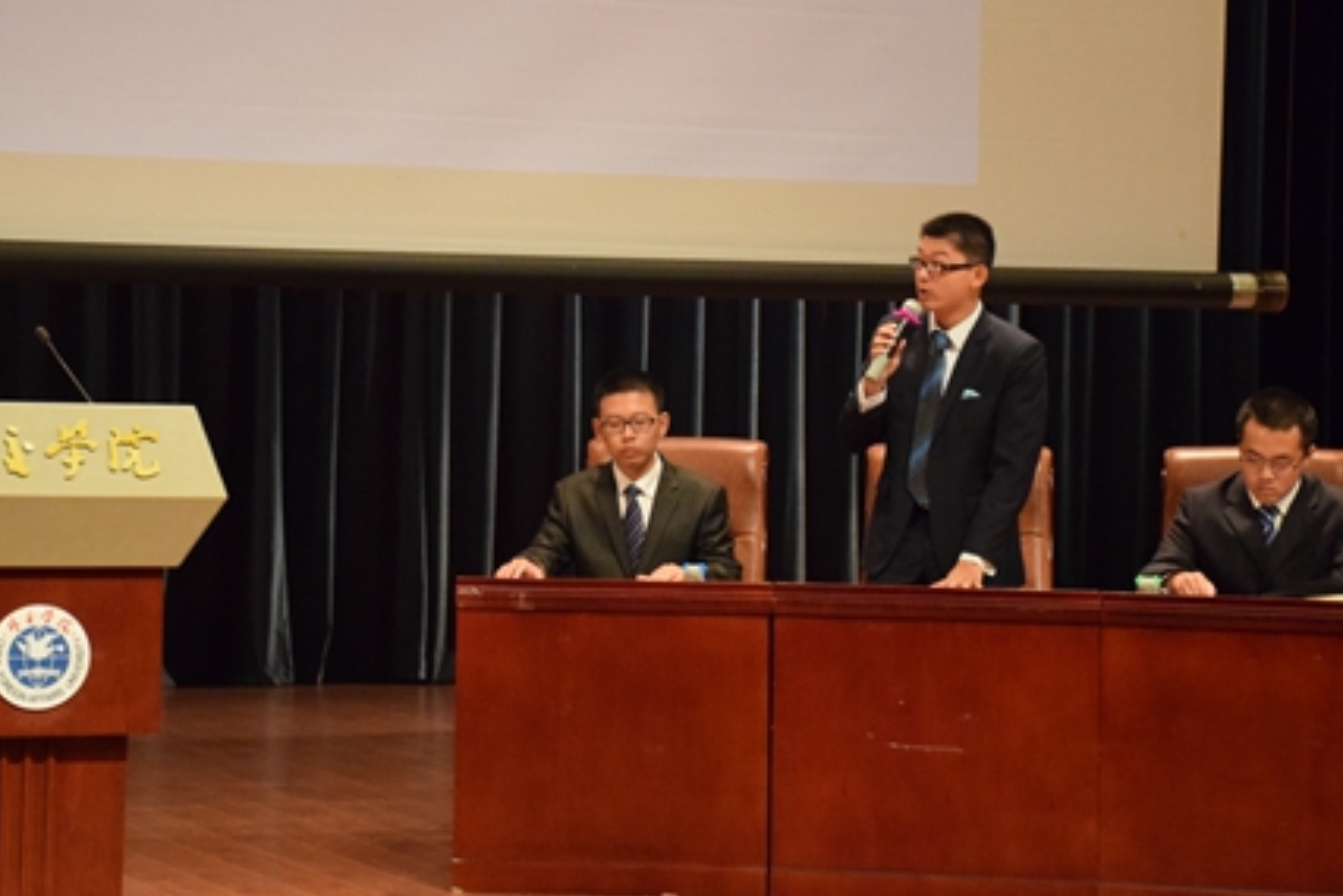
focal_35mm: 118
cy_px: 365
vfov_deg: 11.6
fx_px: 4403
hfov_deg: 17.3
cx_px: 588
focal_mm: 56
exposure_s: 1/60
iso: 4500
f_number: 4.8
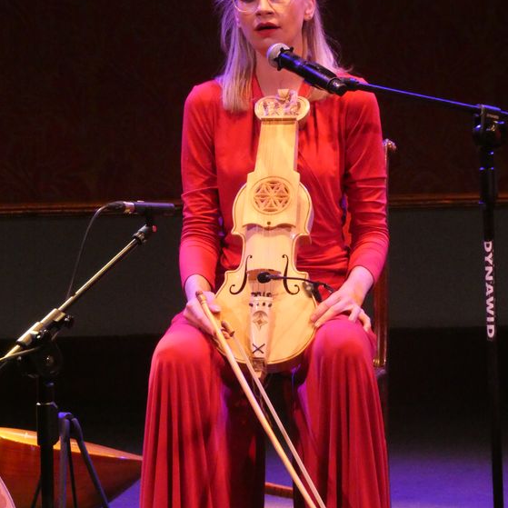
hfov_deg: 12.8
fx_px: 2258
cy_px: 247
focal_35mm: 136
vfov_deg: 12.8
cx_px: 261
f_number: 5
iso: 1600
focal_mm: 20.1
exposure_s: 1/60
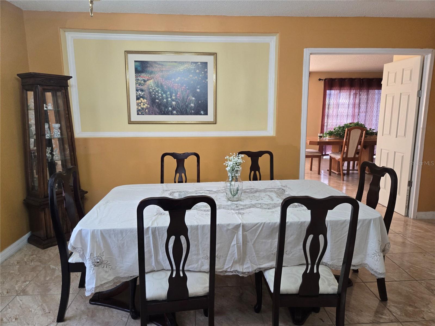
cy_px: 163
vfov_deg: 58.9
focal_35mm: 23
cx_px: 218
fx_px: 289
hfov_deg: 73.9
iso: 640
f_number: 1.8
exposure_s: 1/120
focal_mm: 5.4
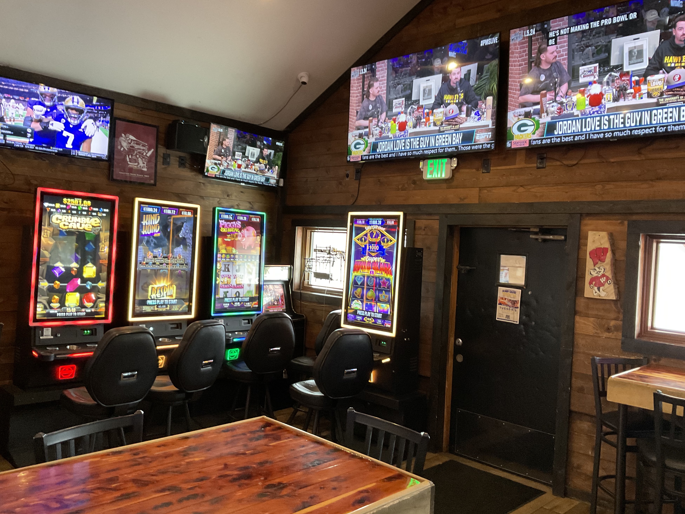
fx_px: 594
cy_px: 249
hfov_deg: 60.0
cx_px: 354
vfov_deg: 46.8
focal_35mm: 30
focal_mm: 3
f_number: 1.8
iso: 320
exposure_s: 1/40
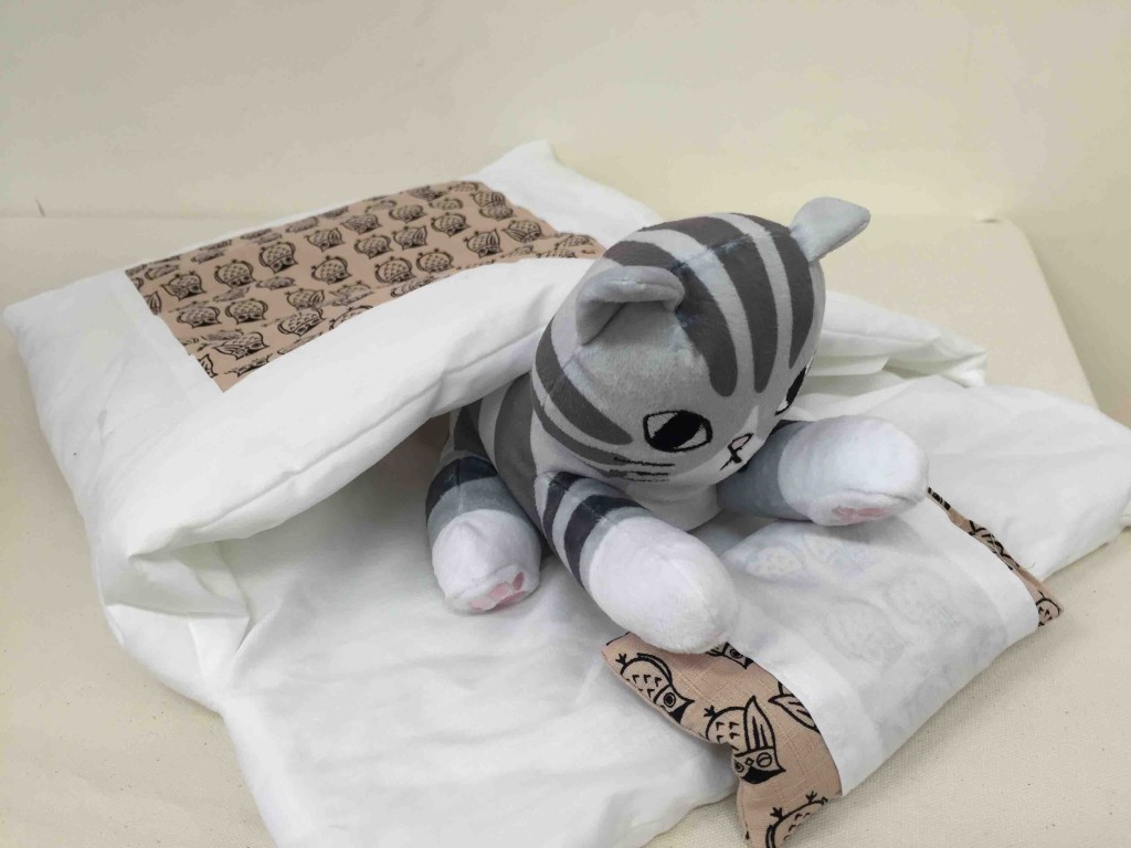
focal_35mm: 29
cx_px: 566
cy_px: 424
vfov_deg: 48.2
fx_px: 948
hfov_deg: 61.7
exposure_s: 1/100
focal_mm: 4.15
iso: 50
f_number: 2.2
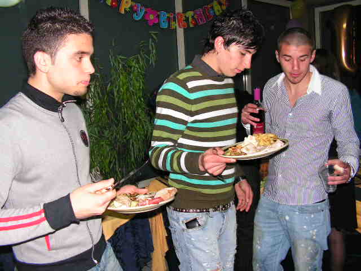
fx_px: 375
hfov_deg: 51.4
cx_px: 180
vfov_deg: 39.7
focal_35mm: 36
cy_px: 136
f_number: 3.2
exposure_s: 1/40
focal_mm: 6
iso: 200
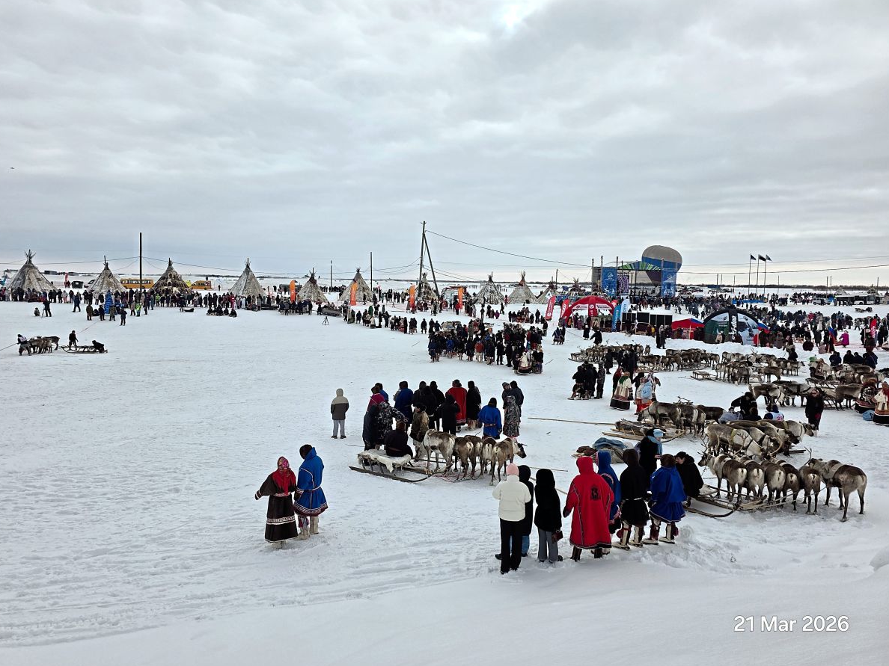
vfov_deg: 56.8
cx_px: 429
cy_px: 329
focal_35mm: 24
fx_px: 616
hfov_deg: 71.6
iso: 50
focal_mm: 6.3
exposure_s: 1/7944
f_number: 1.7
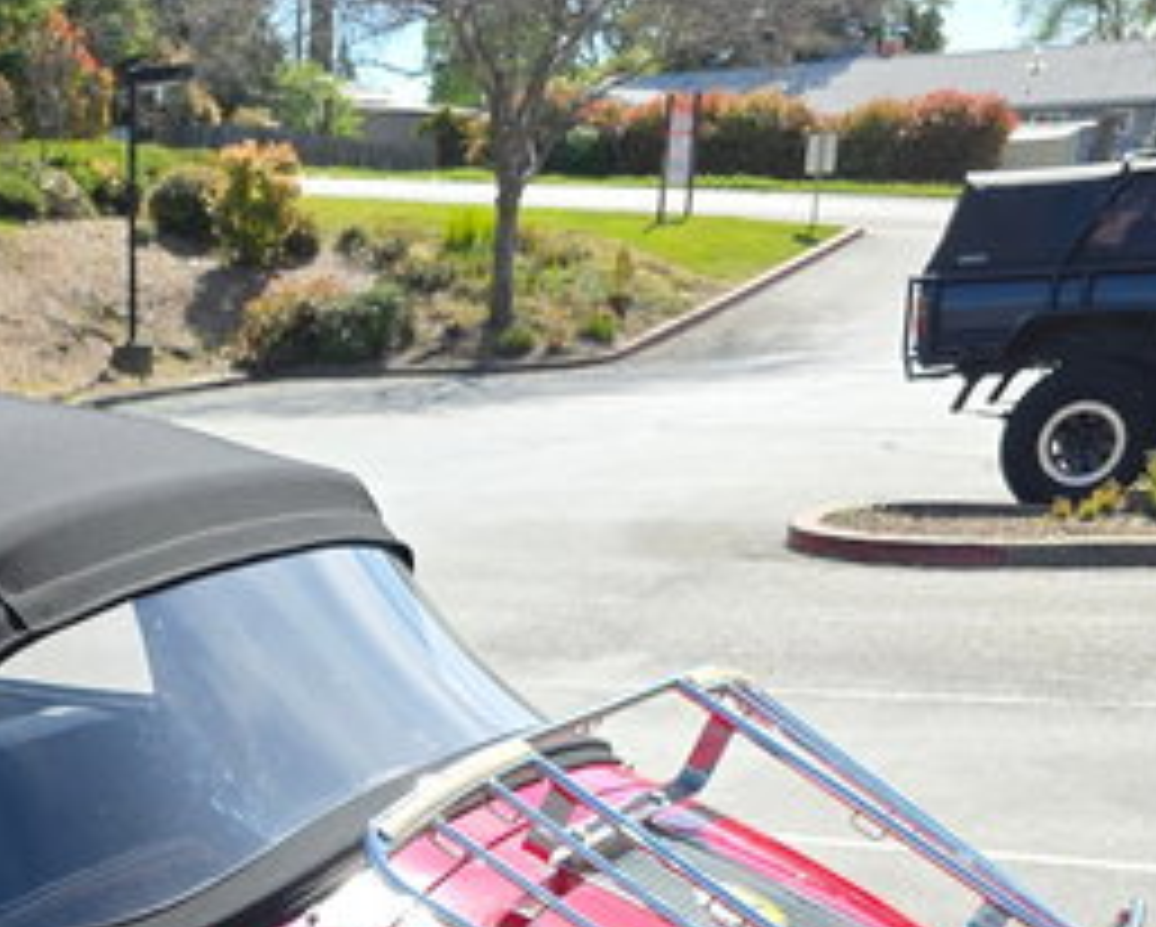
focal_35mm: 67
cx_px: -81
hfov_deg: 26.3
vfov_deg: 20.8
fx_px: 2294
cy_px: 1210
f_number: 1.7
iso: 80
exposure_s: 1/2352
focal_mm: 6.3
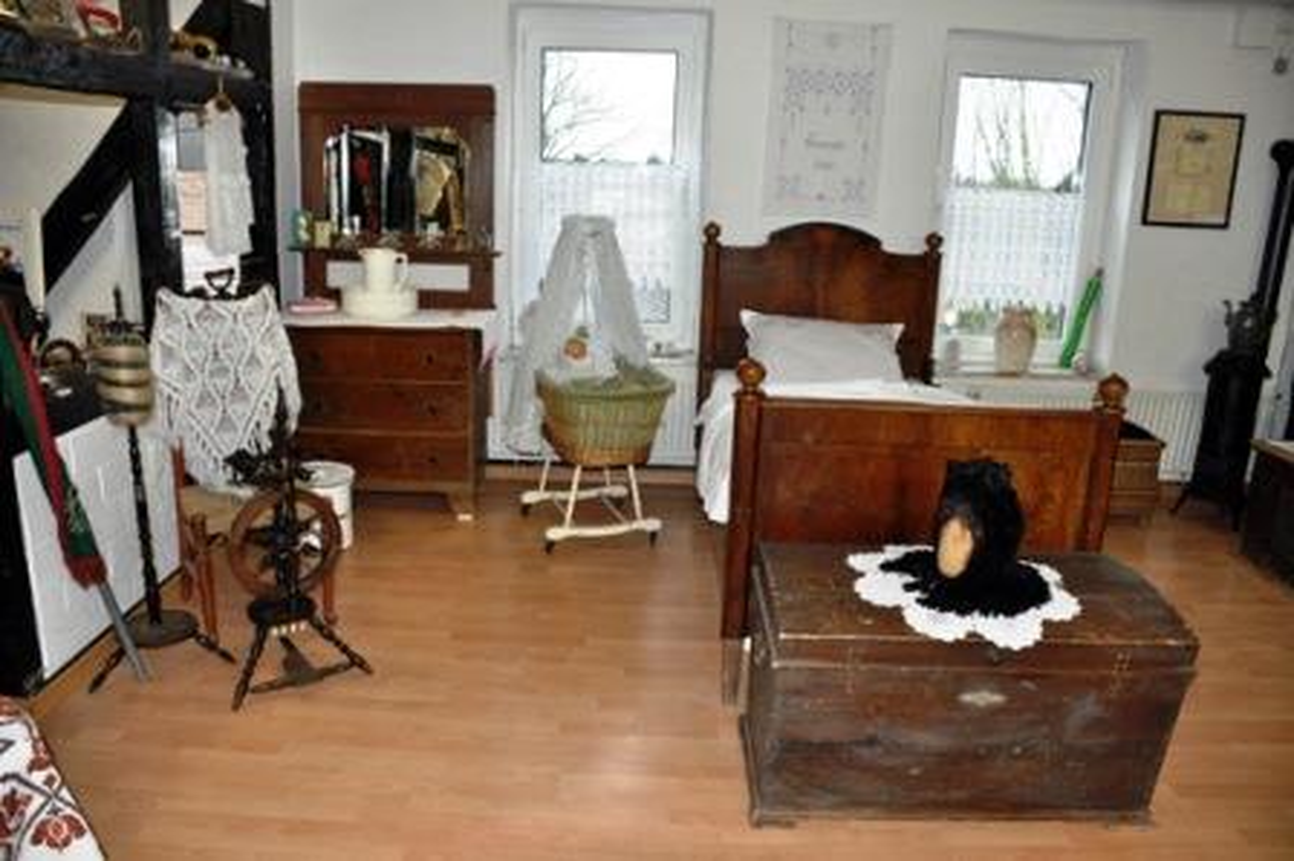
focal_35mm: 27
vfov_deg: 47.9
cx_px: 647
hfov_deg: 67.4
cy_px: 430
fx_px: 970
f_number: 3.5
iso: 800
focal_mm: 18
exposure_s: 1/60
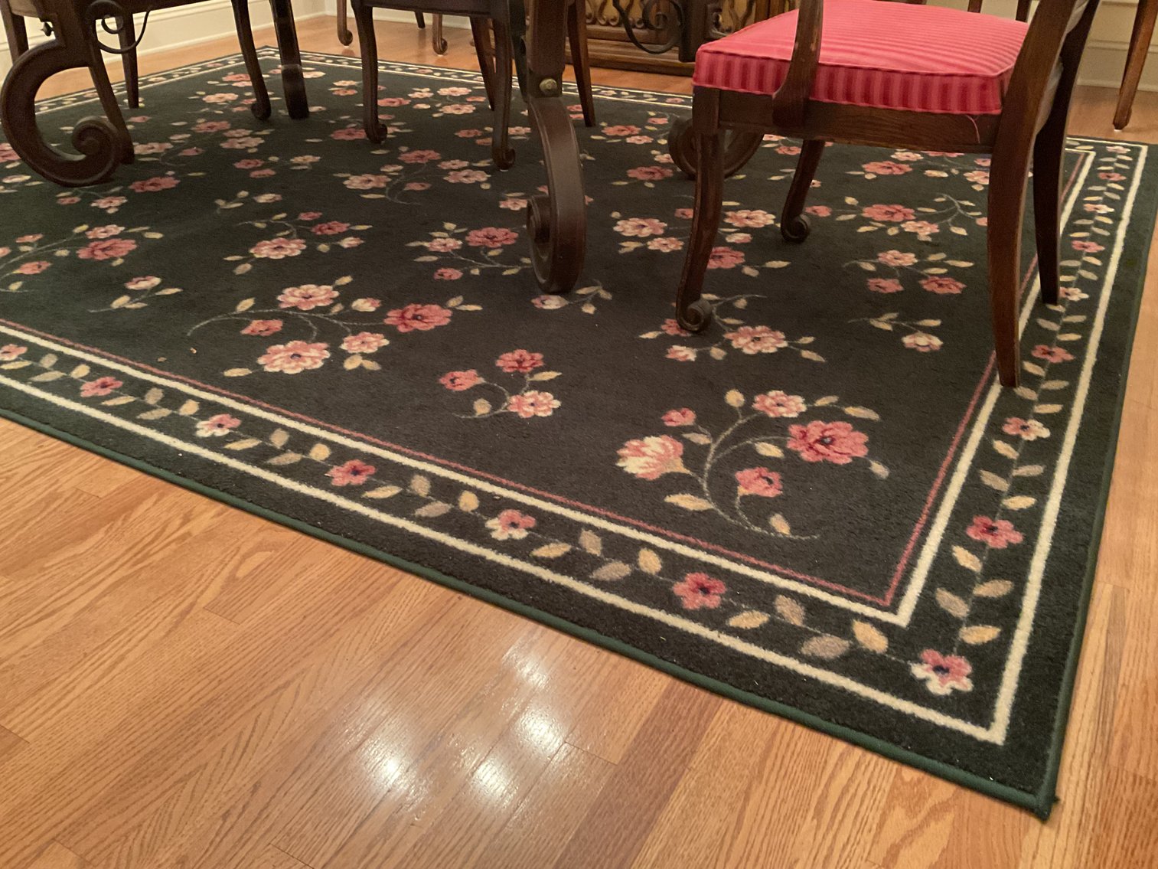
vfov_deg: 48.2
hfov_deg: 61.7
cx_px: 579
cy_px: 434
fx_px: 970
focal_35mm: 29
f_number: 1.8
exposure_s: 1/30
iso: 400
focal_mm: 3
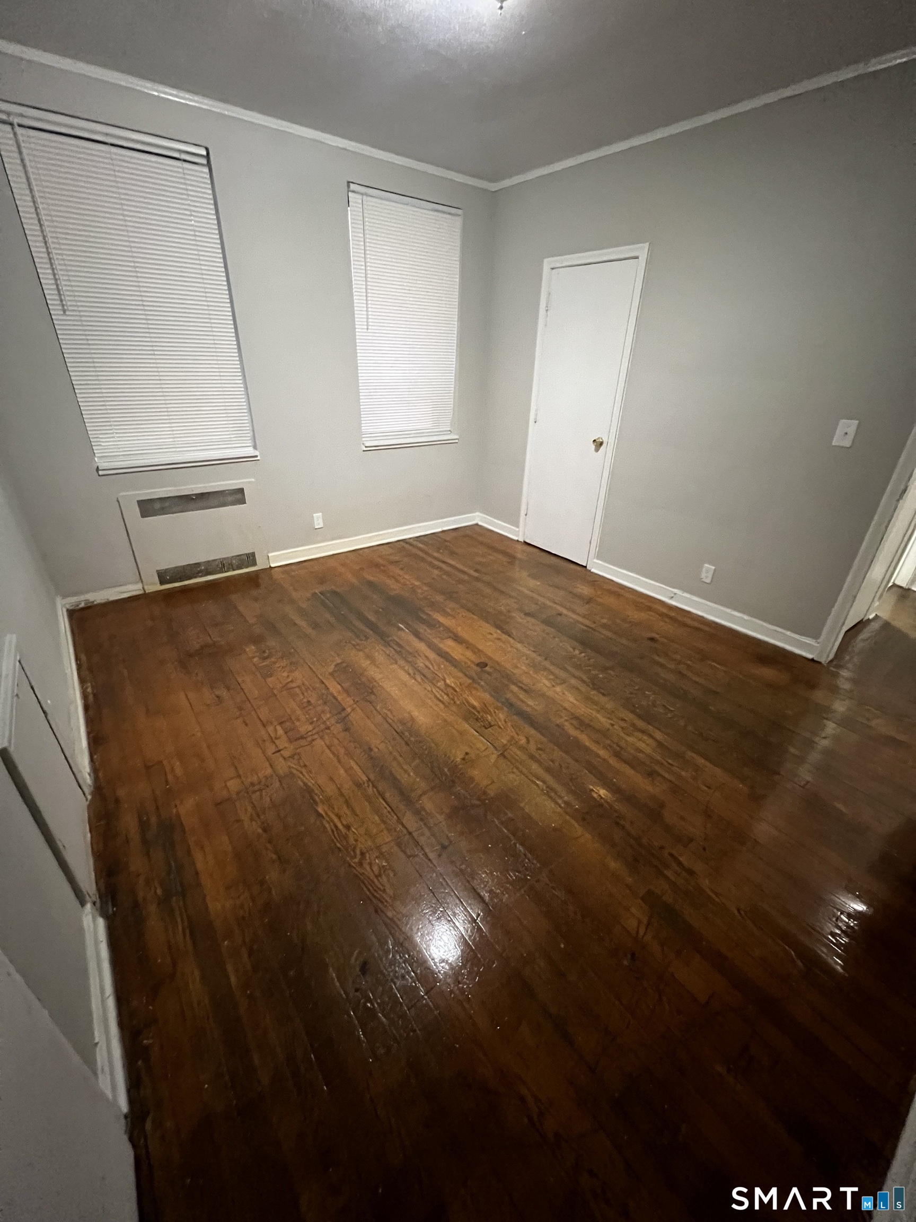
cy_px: 611
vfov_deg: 106.2
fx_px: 459
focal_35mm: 13
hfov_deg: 89.9
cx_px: 458
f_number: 1.8
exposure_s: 1/40
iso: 1000
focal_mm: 1.57
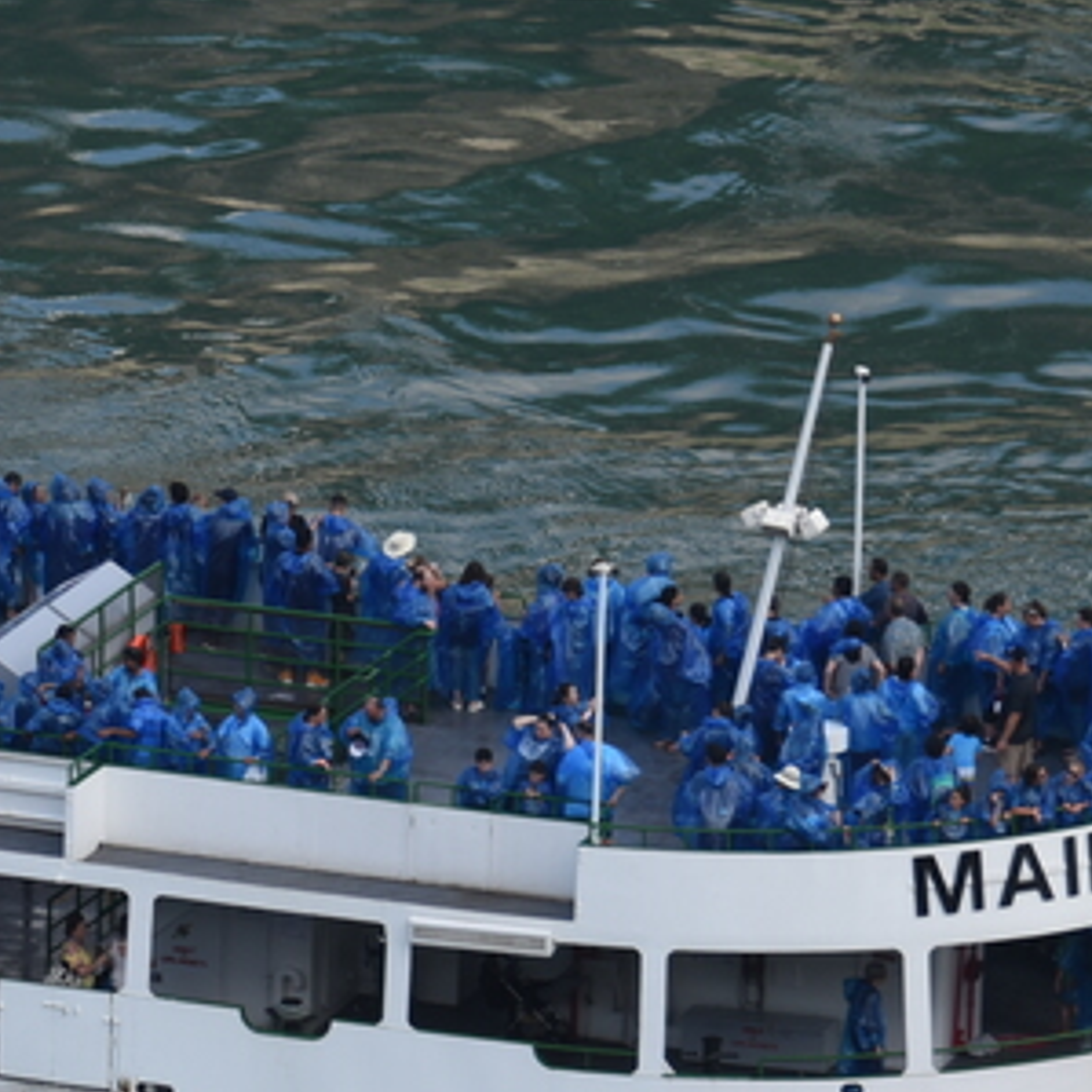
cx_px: -84
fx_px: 17524
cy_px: 811
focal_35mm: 491
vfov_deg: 3.6
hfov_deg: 3.6
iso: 100
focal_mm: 135
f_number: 6.3
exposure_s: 1/320
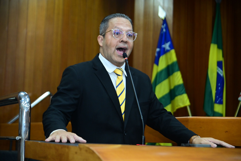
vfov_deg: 17.5
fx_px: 522
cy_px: 80
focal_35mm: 78
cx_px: 120
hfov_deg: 26.0
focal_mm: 78
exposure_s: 1/125
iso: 3200
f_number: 6.3
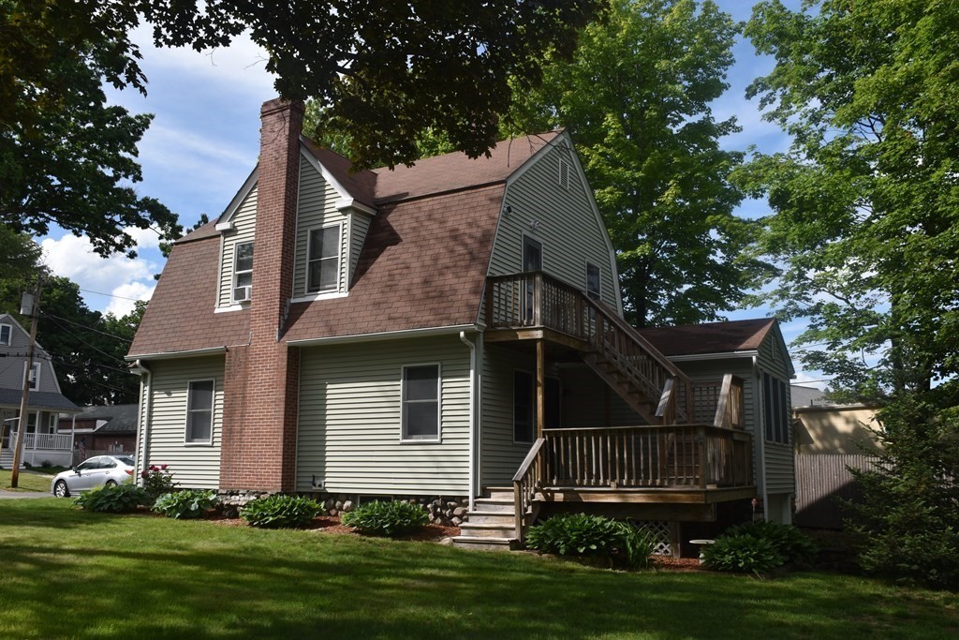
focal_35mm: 30
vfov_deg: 43.6
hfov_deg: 61.9
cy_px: 320
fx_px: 799
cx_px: 480
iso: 100
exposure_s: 1/200
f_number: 8
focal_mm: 20
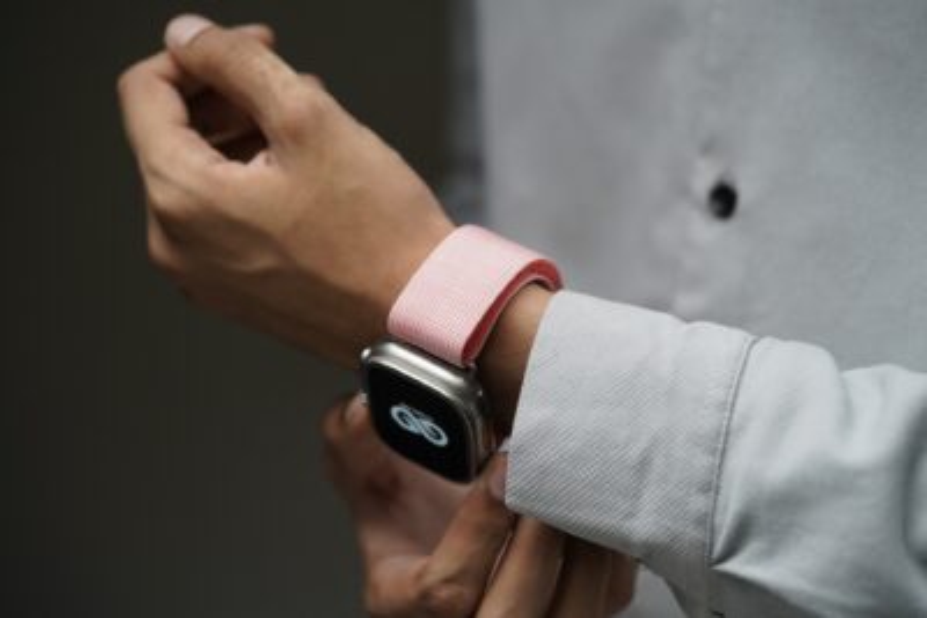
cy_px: 309
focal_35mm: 90
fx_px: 2318
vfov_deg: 15.2
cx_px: 464
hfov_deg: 22.6
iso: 1600
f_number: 3.5
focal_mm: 90
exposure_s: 1/200
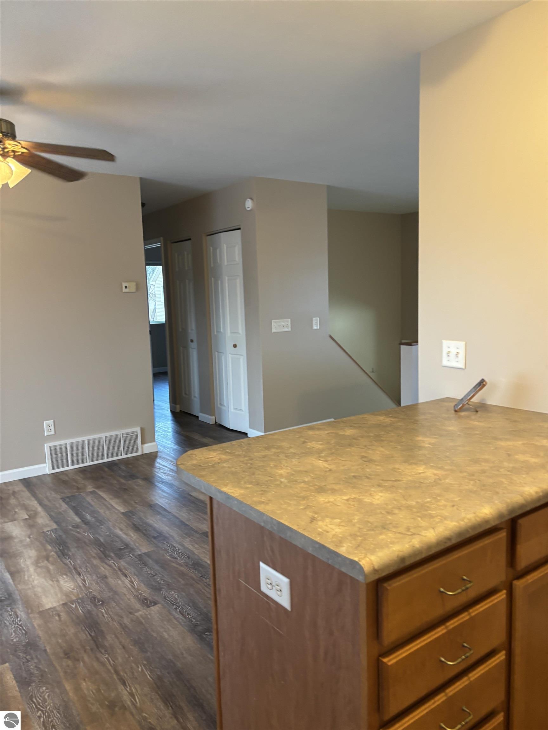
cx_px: 274
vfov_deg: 67.3
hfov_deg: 53.1
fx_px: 549
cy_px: 365
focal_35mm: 26
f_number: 1.6
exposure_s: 1/60
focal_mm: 5.96
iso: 200
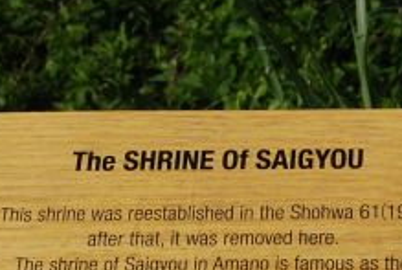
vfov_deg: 10.6
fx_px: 1410
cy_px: 401
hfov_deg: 15.5
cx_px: 501
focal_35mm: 126
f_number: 9
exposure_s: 1/320
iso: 100
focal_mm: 18
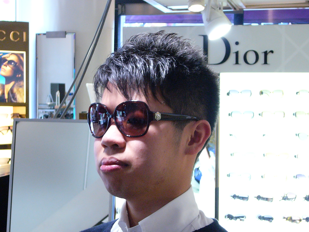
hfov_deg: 23.8
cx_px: 150
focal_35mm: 82
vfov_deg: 18.0
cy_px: 124
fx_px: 732
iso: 200
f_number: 4
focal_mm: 11.6
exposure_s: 1/20
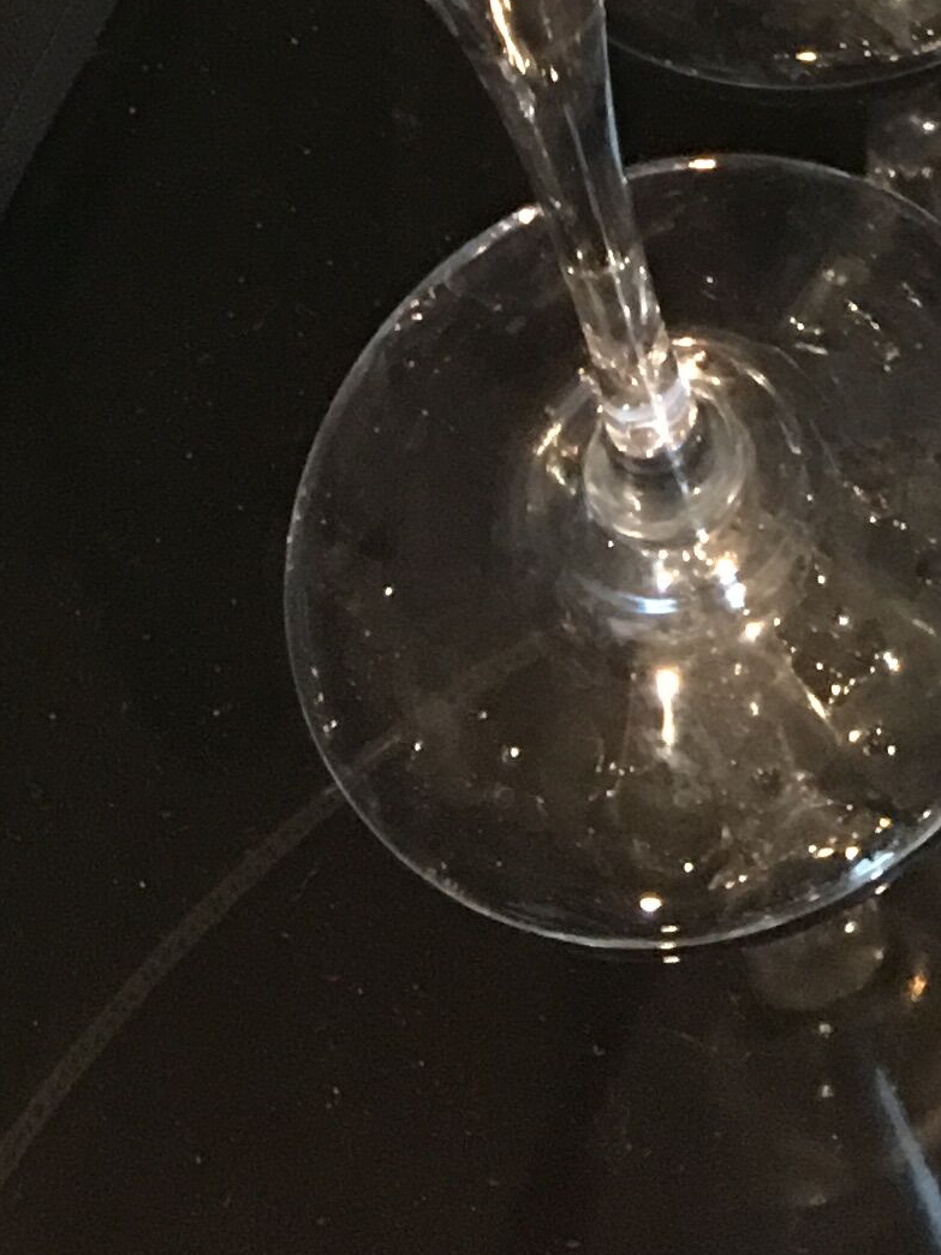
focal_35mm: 112
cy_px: -1152
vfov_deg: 14.8
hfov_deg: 13.0
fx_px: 4059
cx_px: 1026
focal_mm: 4.15
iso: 100
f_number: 2.2
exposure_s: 1/4
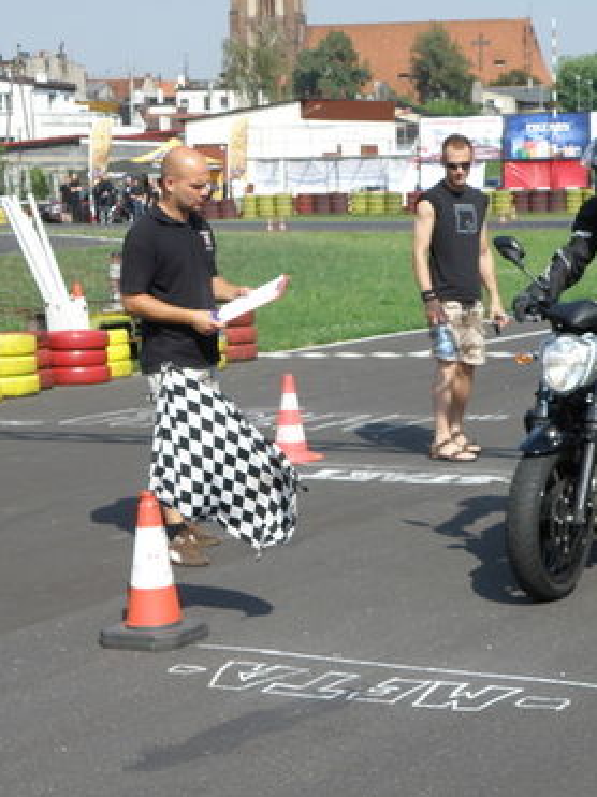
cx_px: 417
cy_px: 401
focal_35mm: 89
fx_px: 2048
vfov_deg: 22.0
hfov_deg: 16.5
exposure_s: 1/640
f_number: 3.7
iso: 64
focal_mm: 11.85
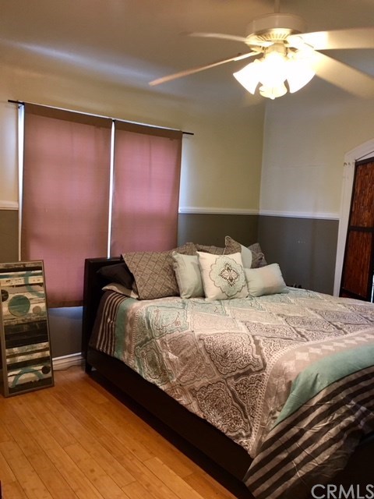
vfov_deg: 61.7
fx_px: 418
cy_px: 250
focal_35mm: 29
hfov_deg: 48.2
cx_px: 187
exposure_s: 1/30
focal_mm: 4.15
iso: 125
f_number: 2.2
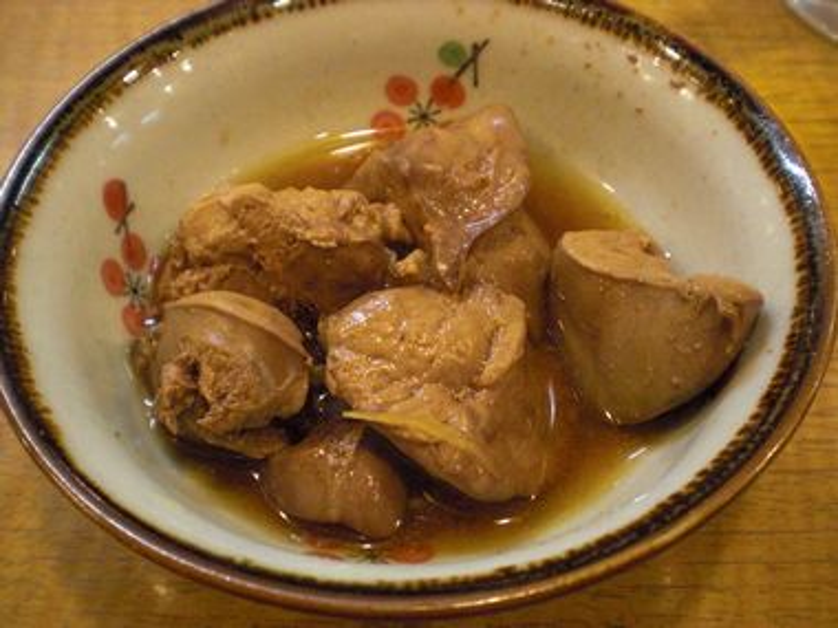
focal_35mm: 38
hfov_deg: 49.0
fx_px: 920
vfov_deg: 37.7
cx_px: 419
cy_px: 314
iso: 800
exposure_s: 1/40
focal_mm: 6.3
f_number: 3.1
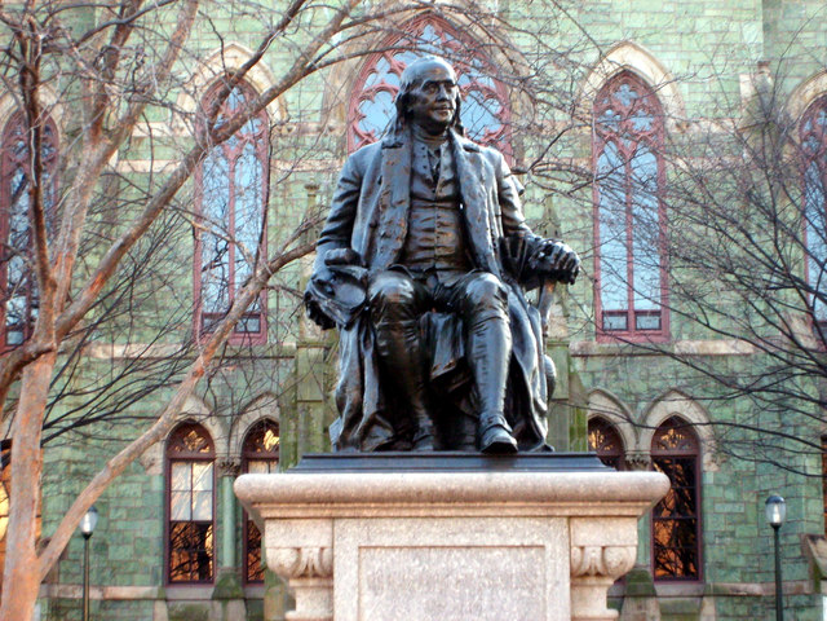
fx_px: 2198
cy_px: 310
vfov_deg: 16.1
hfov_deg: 21.3
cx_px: 414
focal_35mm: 92
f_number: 4.6
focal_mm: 15.5
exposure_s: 1/60
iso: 106
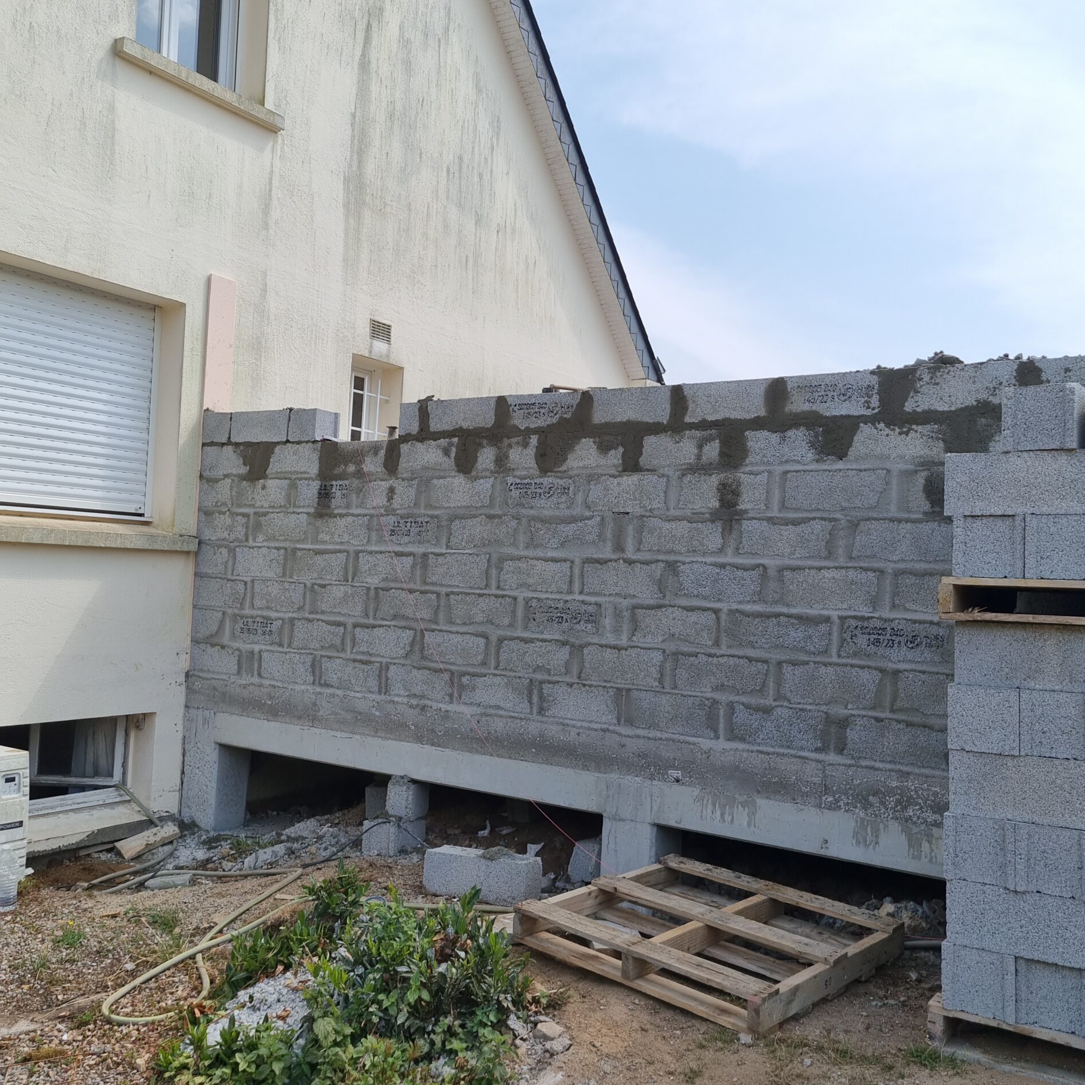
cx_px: 545
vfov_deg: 52.5
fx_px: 1099
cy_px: 556
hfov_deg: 52.5
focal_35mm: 31
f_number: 1.8
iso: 50
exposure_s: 1/3125
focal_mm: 5.4
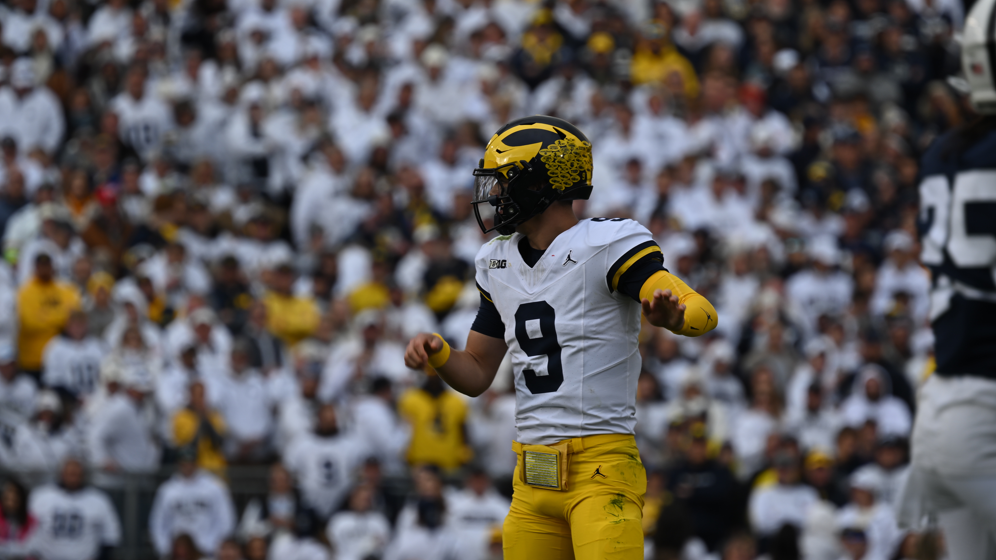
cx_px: 498
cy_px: 285
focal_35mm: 629
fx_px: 16612
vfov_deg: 1.9
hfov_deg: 3.4
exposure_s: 1/250
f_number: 5.6
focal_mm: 400
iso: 80
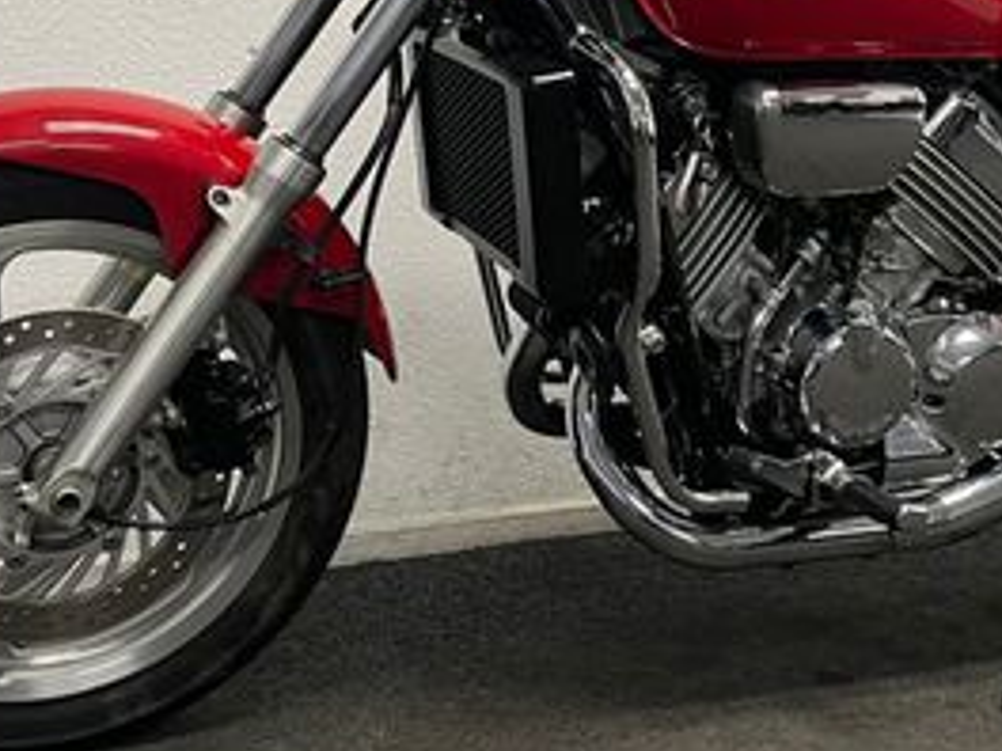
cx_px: 611
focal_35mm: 63
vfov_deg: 22.9
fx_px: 1824
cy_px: 125
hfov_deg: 30.6
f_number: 1.6
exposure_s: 1/50
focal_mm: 5.1
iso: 80
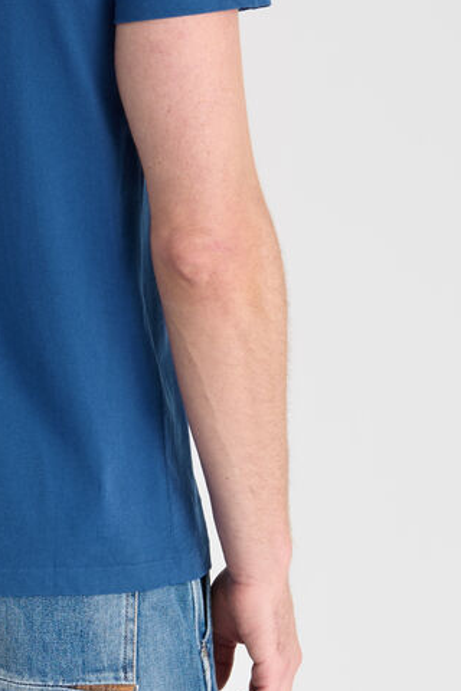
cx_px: -7
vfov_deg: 16.2
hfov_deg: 10.9
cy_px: 65
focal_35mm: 125
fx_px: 2401
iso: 100
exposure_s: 1/160
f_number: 9
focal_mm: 50
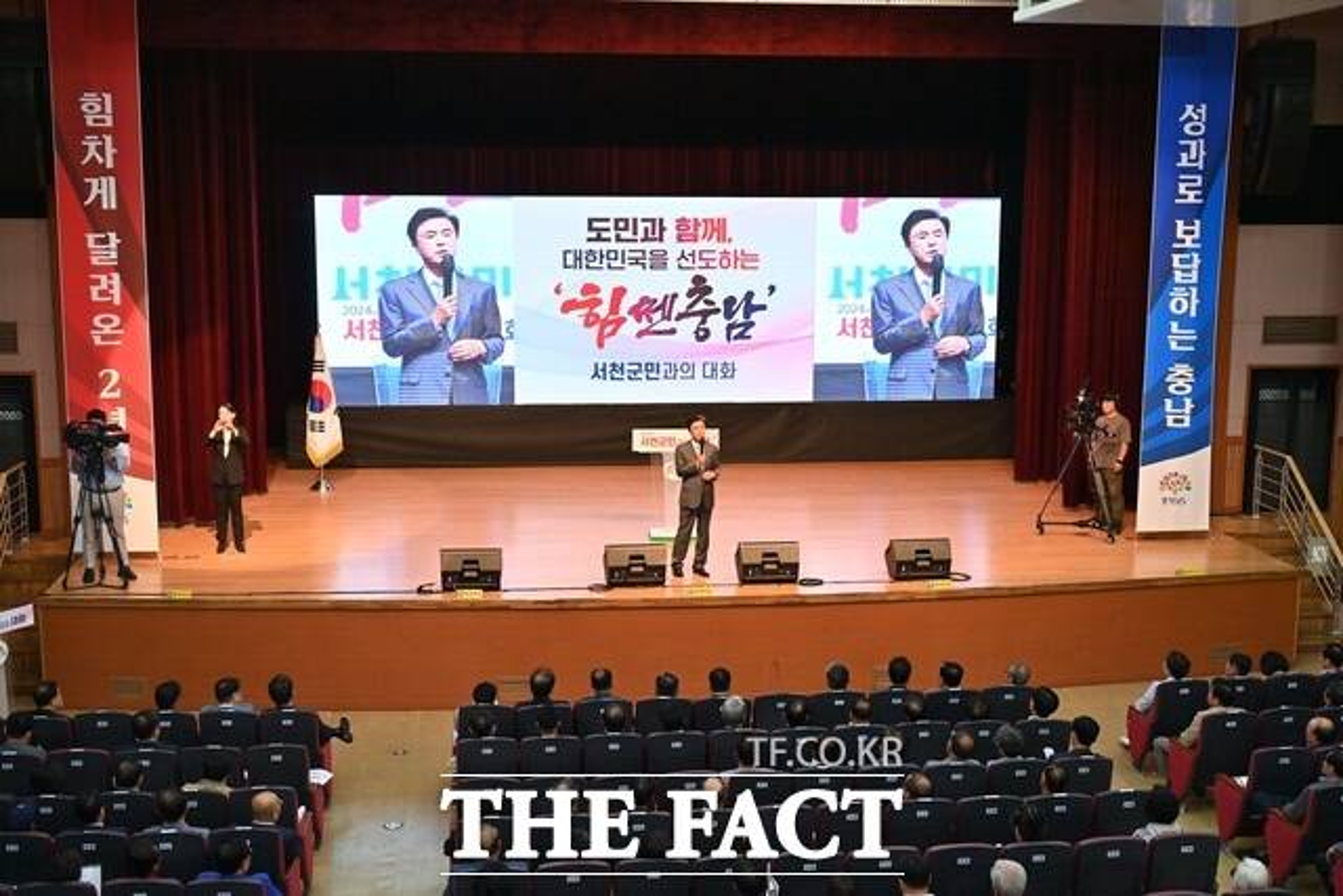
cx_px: 672
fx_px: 1679
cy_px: 448
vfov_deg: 29.9
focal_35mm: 45
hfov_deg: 43.6
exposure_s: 1/200
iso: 1000
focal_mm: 45
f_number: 4
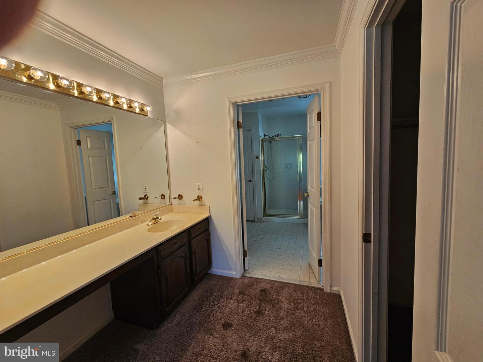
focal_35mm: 13
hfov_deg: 106.2
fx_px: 181
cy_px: 181
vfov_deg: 89.9
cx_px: 242
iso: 160
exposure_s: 1/60
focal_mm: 2.2
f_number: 2.2
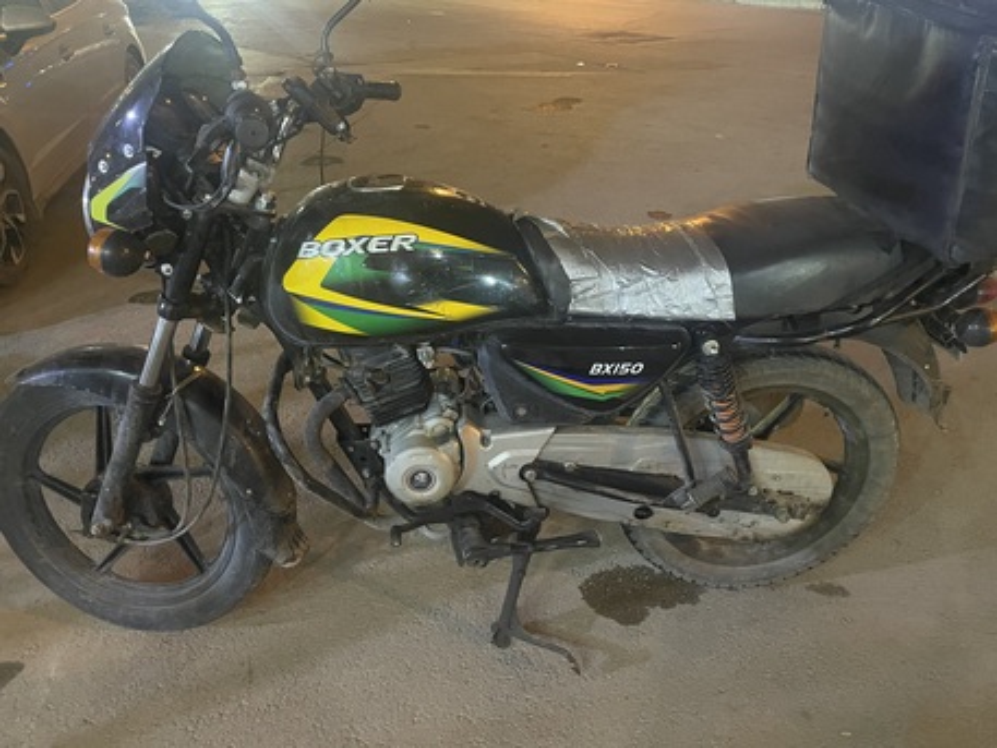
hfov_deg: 67.3
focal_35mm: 26
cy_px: 374
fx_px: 749
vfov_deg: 53.1
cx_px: 498
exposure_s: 1/30
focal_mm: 4.2
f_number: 1.6
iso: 800
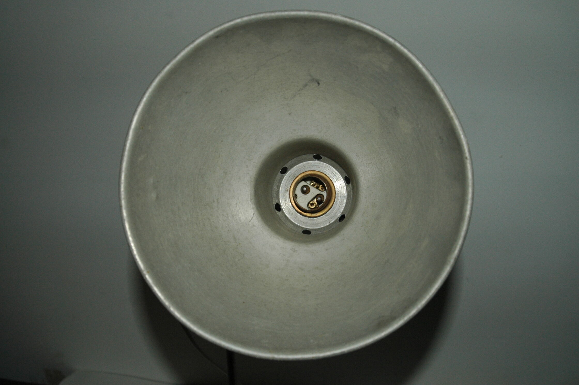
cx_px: 290
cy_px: 192
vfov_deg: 31.8
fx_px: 675
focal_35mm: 42
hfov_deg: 46.4
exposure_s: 1/125
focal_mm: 28
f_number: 7.1
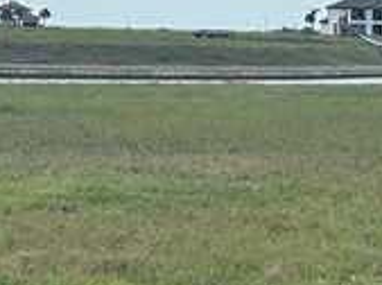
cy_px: 337
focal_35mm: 158
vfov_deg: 9.2
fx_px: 1740
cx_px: 337
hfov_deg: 12.4
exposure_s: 1/5587
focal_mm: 5.7
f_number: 1.5
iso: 50
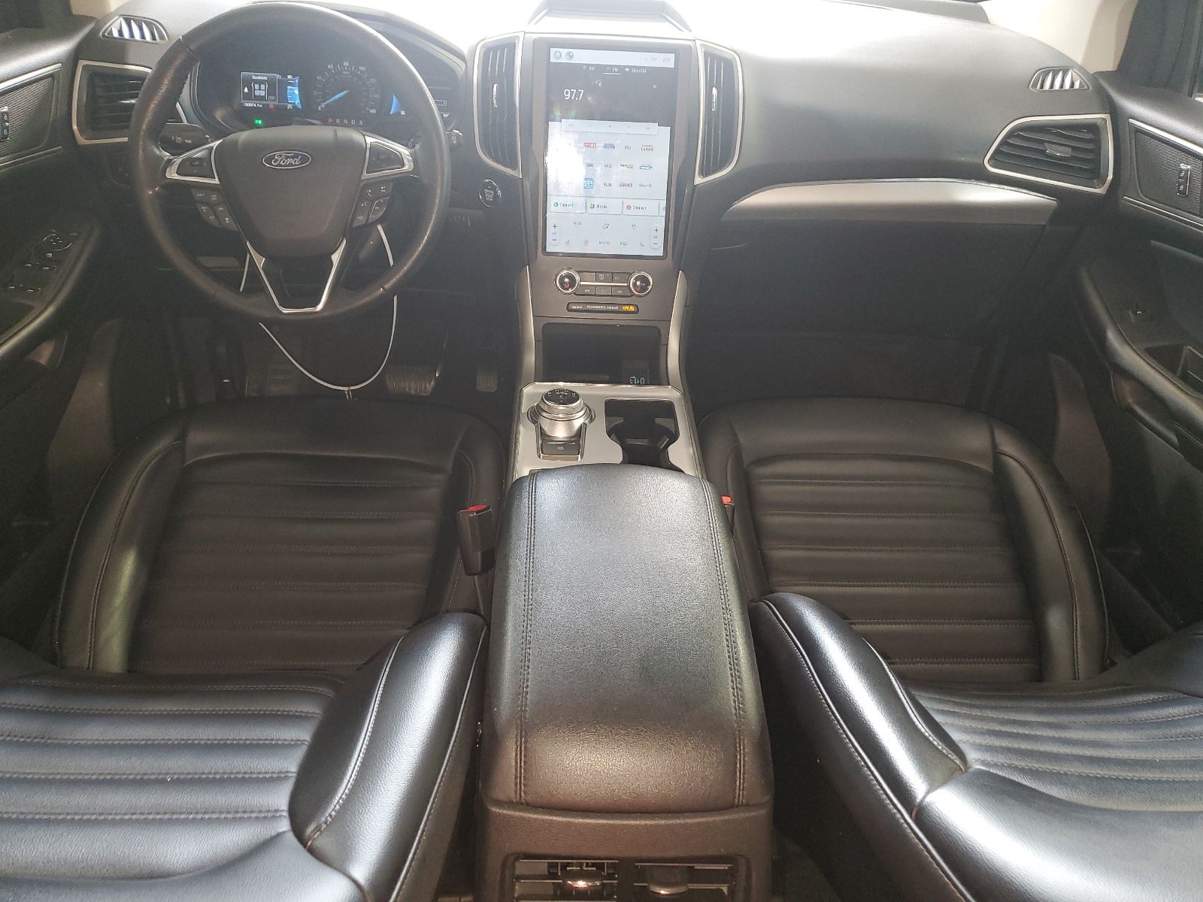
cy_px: 451
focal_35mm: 26
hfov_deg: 67.3
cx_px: 602
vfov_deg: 53.1
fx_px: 904
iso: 125
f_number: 1.5
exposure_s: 1/24
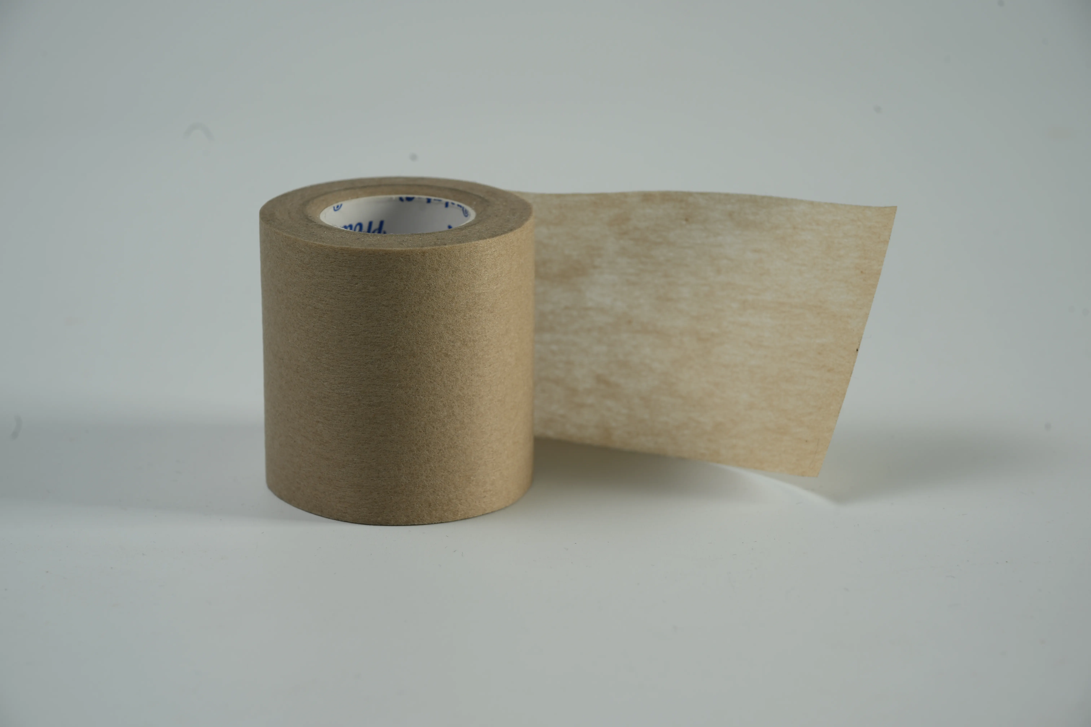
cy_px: 364
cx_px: 546
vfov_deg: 12.5
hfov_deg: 18.6
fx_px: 3333
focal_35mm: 110
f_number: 11
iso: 100
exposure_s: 1/125
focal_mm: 110
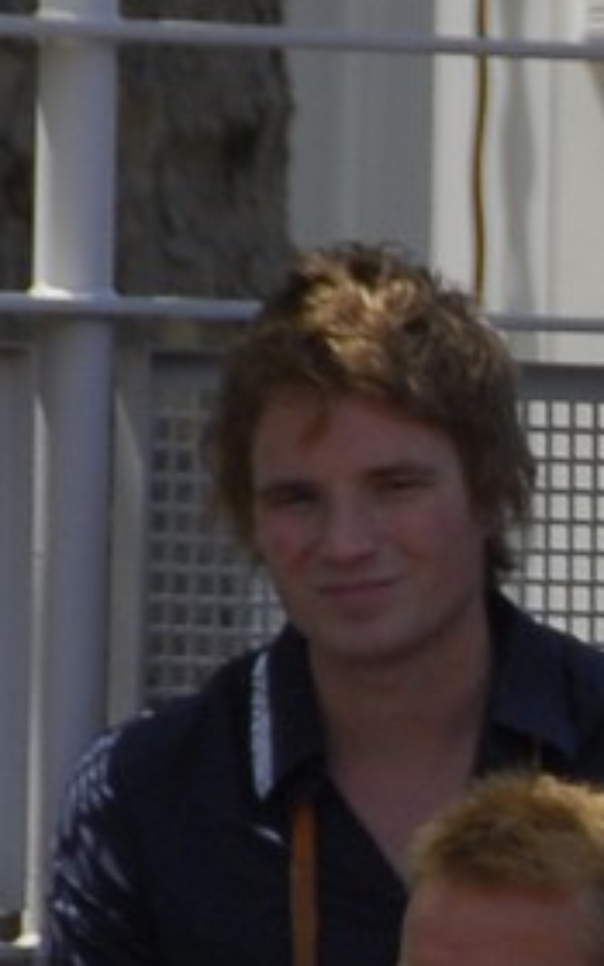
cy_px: 887
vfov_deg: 1.0
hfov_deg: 0.6
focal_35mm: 2117
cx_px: 1318
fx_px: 55757
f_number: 7.1
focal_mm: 200
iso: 200
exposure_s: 1/320
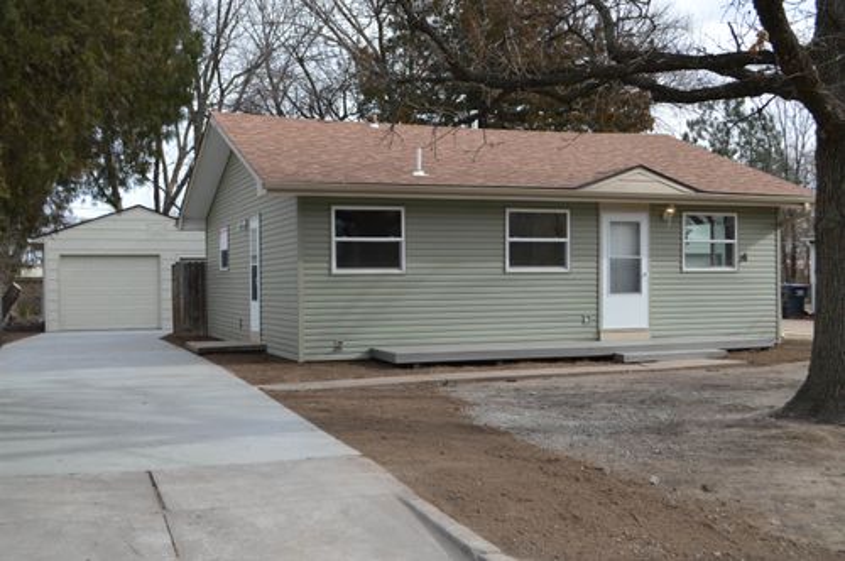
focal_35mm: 42
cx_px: 422
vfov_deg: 31.8
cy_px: 280
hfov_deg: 46.5
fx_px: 985
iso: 100
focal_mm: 28
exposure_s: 1/160
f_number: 6.3
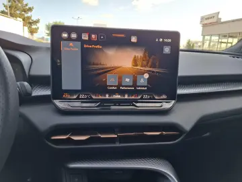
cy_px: 91
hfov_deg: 73.9
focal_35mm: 23
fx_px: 161
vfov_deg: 58.9
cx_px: 121
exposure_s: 1/100
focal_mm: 5.54
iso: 64
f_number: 1.8
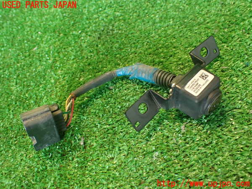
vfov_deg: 44.2
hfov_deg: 56.8
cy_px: 94
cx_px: 126
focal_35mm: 32
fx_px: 233
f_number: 2.4
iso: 400
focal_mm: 5.79
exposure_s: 1/30
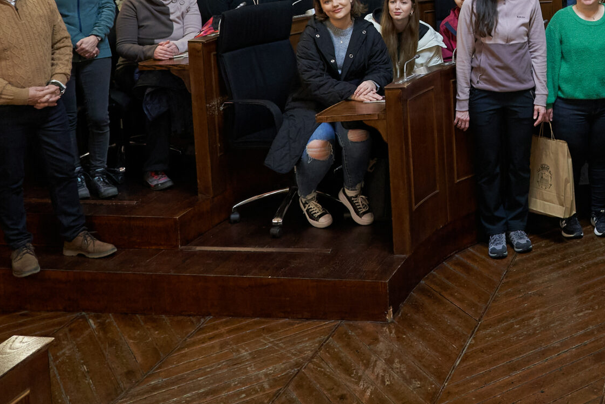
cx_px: 606
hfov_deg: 33.2
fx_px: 924
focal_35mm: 55
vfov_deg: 23.3
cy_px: -28
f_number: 4
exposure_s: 1/125
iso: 3200
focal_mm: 24
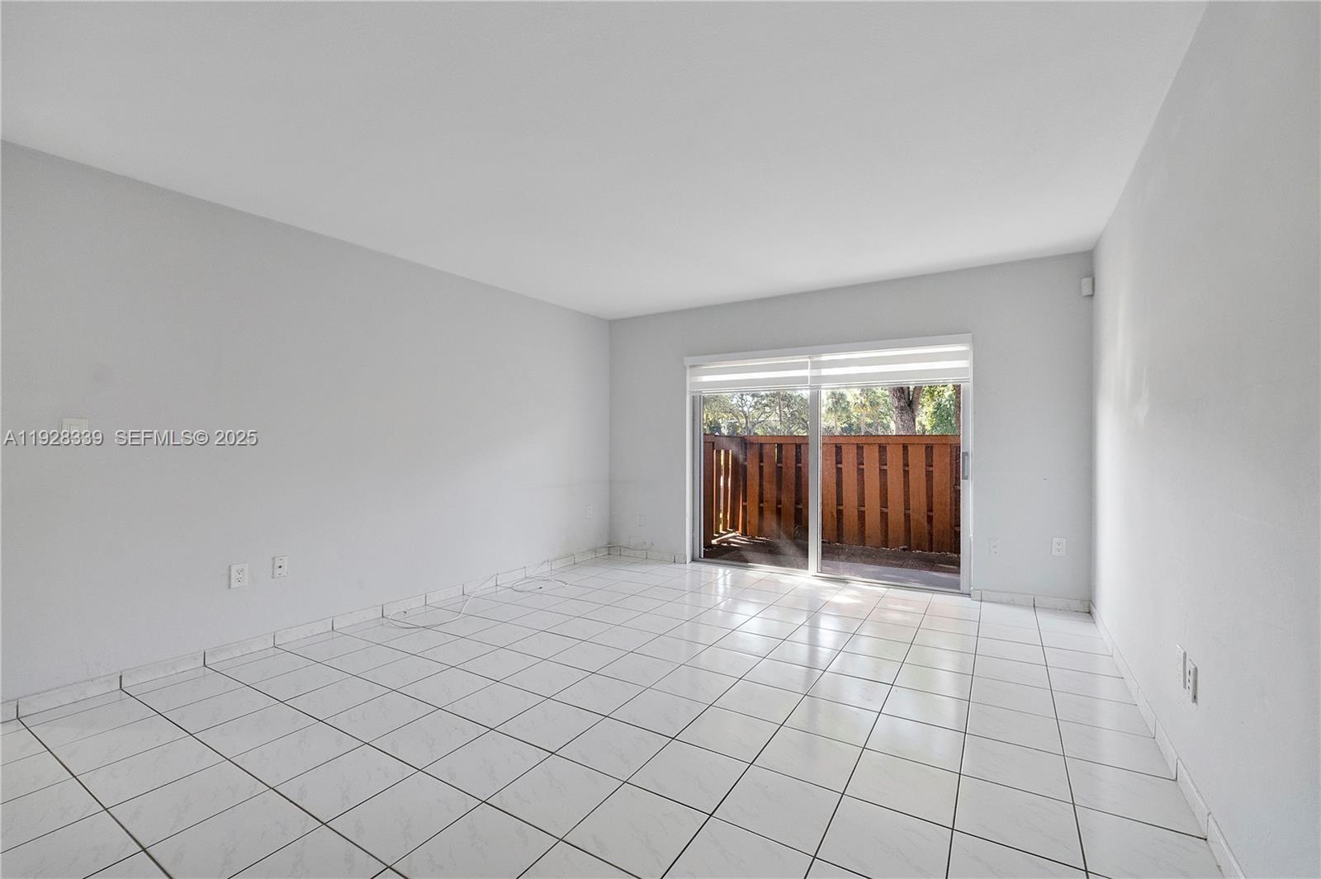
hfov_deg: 100.4
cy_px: 440
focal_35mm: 15
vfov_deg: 77.3
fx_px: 550
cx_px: 660
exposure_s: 1/50
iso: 800
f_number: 8
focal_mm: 10
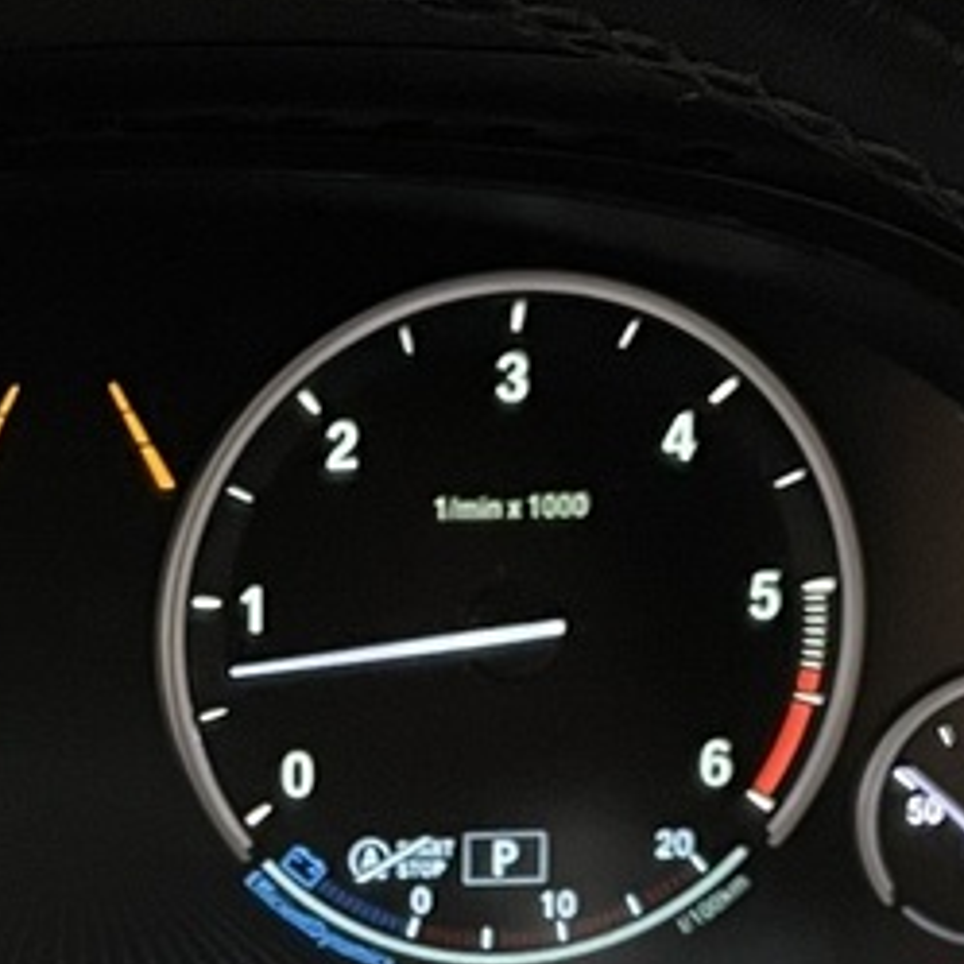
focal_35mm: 133
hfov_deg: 12.9
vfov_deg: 12.3
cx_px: -62
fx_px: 4190
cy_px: 1599
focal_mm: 4.2
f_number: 1.6
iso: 250
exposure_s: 1/51
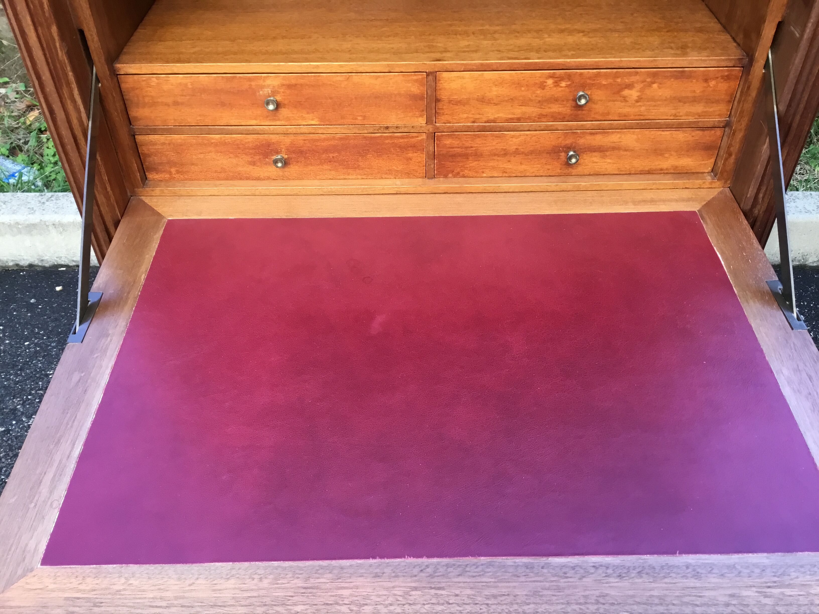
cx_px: 410
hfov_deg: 58.4
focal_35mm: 31
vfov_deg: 45.4
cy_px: 307
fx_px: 733
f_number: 2.4
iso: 32
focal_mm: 3.3
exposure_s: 1/33
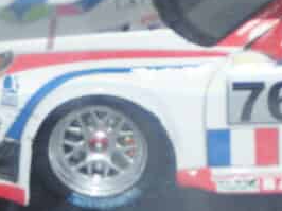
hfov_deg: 4.9
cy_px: 11
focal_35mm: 407
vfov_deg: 3.6
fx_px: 3316
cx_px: 348
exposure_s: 1/160
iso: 250
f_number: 5
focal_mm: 55
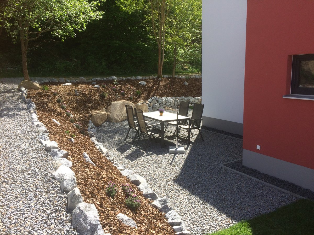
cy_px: 118
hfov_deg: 61.7
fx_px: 263
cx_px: 157
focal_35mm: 29
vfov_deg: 48.2
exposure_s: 1/1140
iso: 32
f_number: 2.2
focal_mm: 4.15
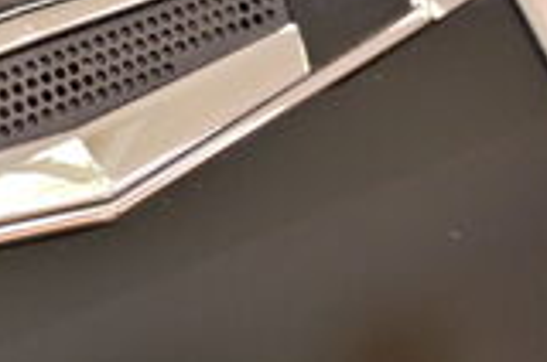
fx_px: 2623
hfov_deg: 11.9
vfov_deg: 7.8
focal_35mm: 173
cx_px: 157
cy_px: 398
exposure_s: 1/50
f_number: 4.8
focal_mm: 30
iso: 900
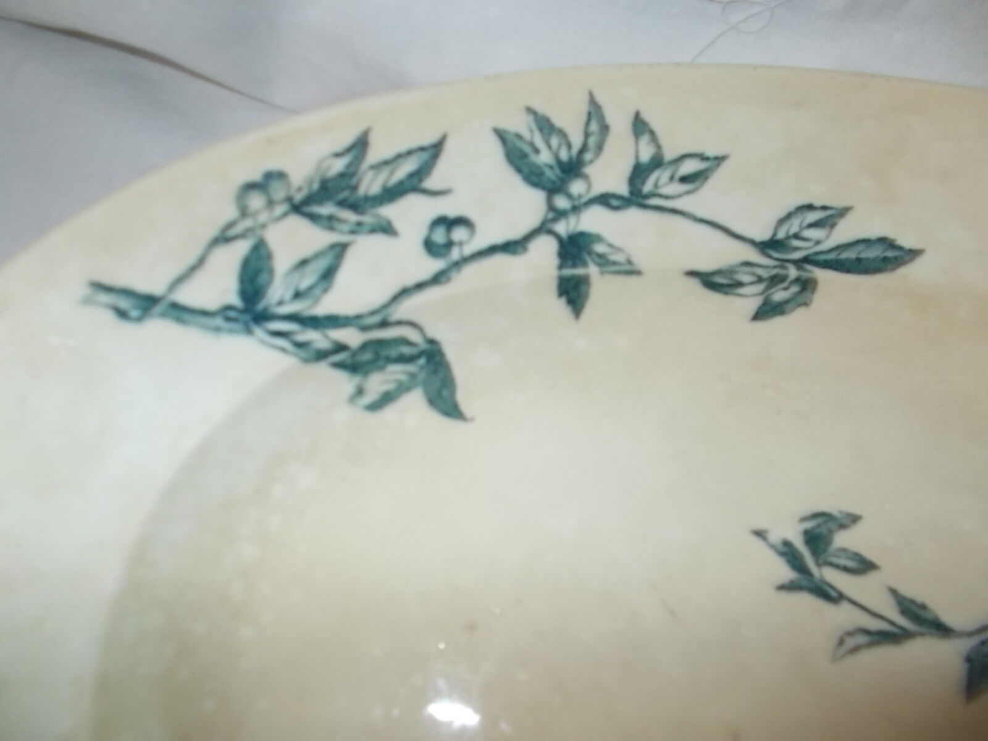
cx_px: 494
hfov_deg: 67.3
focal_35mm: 26
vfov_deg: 53.1
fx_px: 742
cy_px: 370
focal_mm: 4.6
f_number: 3.2
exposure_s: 1/25
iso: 200
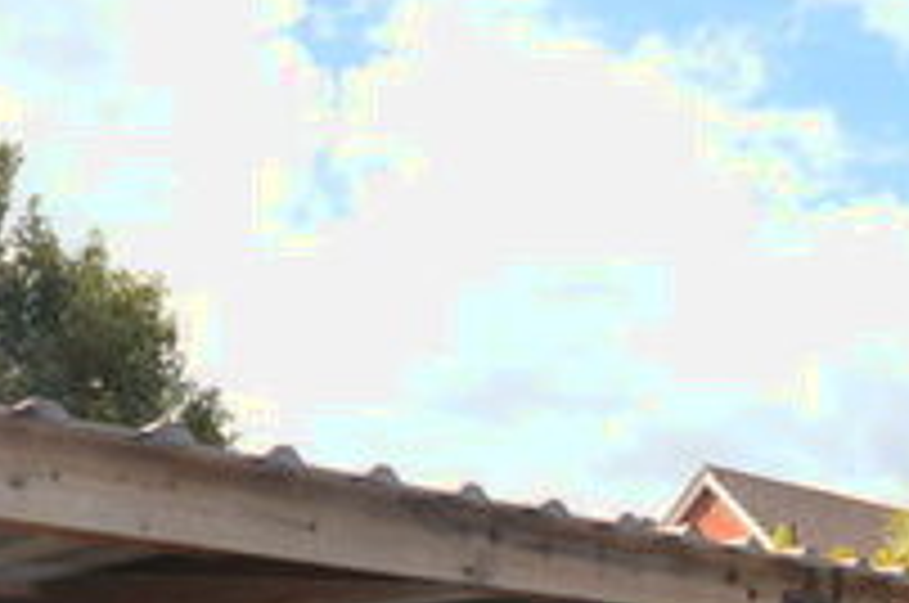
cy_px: 702
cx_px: 954
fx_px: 1311
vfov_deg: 23.9
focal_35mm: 52
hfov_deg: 34.1
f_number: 6.3
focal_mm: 10
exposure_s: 1/160
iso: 100
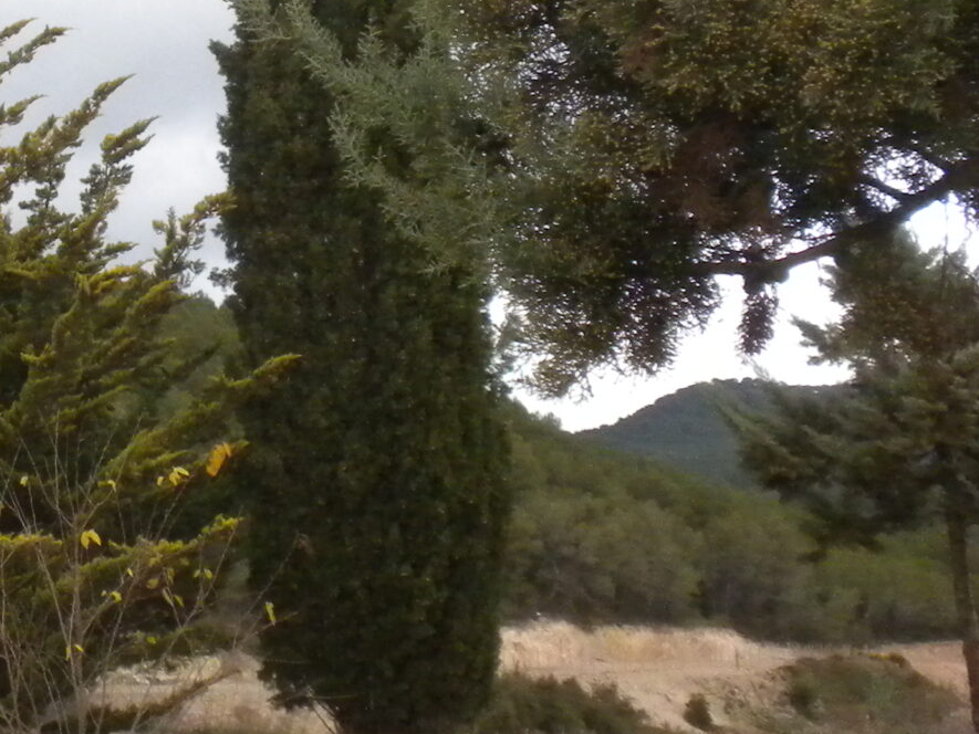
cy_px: 250
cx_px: -150
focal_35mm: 107
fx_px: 3027
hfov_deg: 17.6
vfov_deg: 13.8
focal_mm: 6.6
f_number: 3.5
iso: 400
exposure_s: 1/370
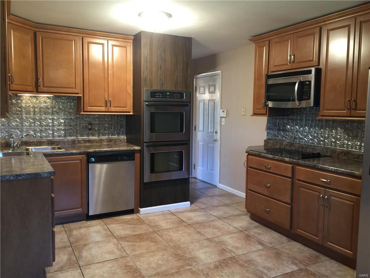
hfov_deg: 61.7
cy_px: 139
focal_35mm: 29
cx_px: 185
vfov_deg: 48.2
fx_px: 310
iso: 80
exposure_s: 1/15
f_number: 2.2
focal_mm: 4.15
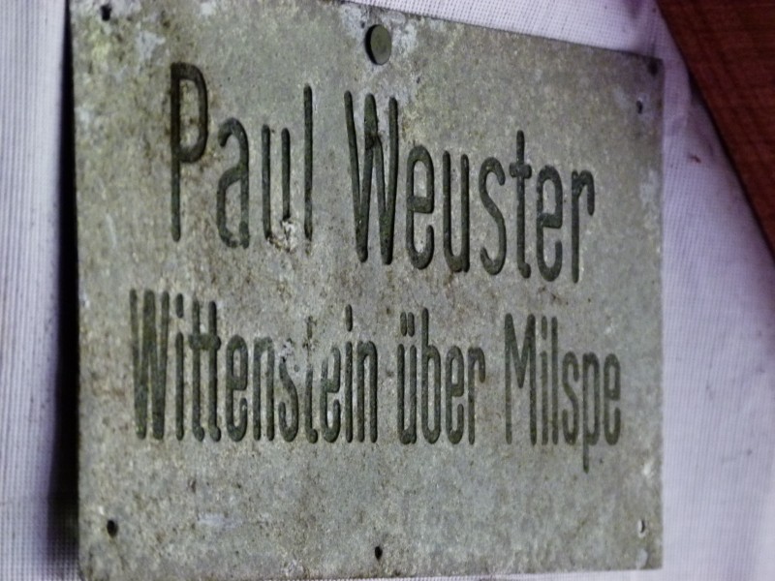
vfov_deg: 7.4
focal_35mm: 200
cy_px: 290
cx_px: 388
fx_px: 4478
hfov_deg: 9.9
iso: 400
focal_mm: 35.9
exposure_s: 1/30
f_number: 3.8
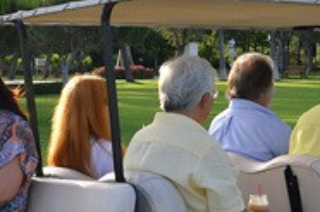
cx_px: 236
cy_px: 161
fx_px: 1028
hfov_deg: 17.6
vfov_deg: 11.7
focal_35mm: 116
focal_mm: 24
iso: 400
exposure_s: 1/640
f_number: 5.6
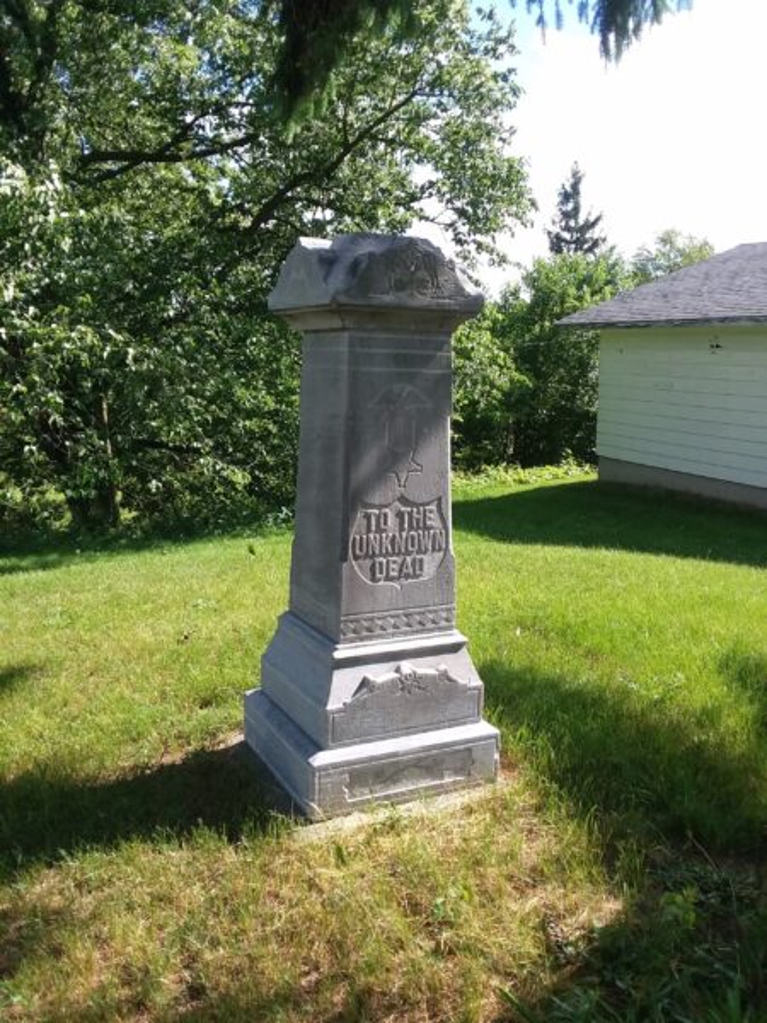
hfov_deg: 48.2
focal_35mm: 29
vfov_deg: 61.7
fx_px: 857
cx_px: 384
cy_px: 512
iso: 40
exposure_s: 1/622
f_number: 1.9
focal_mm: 2.47
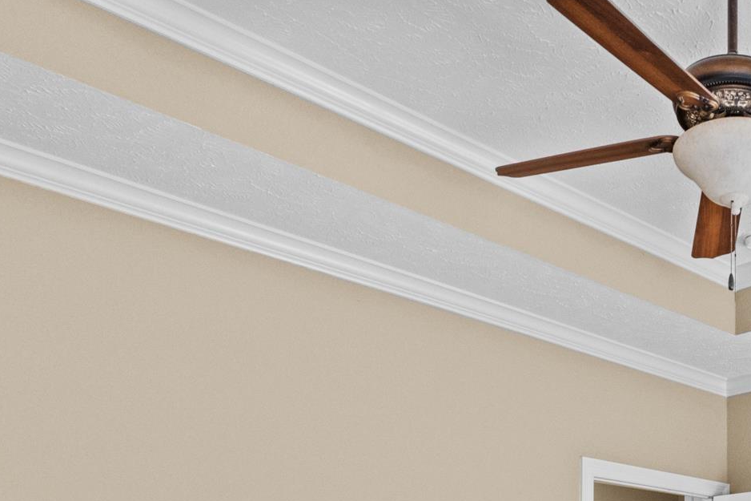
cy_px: 627
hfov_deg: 40.8
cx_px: 788
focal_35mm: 40
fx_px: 834
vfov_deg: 28.3
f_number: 8
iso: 800
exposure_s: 1/15
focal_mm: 10
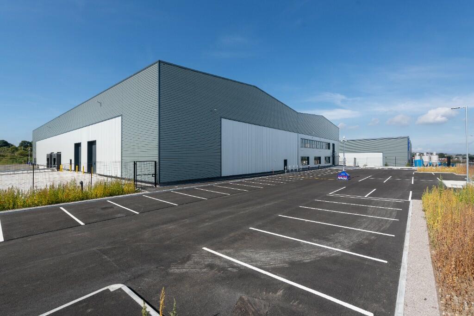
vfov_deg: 73.8
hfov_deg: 96.7
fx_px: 211
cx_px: 237
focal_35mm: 16
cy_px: 158
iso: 125
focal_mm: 16
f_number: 8
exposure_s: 1/640
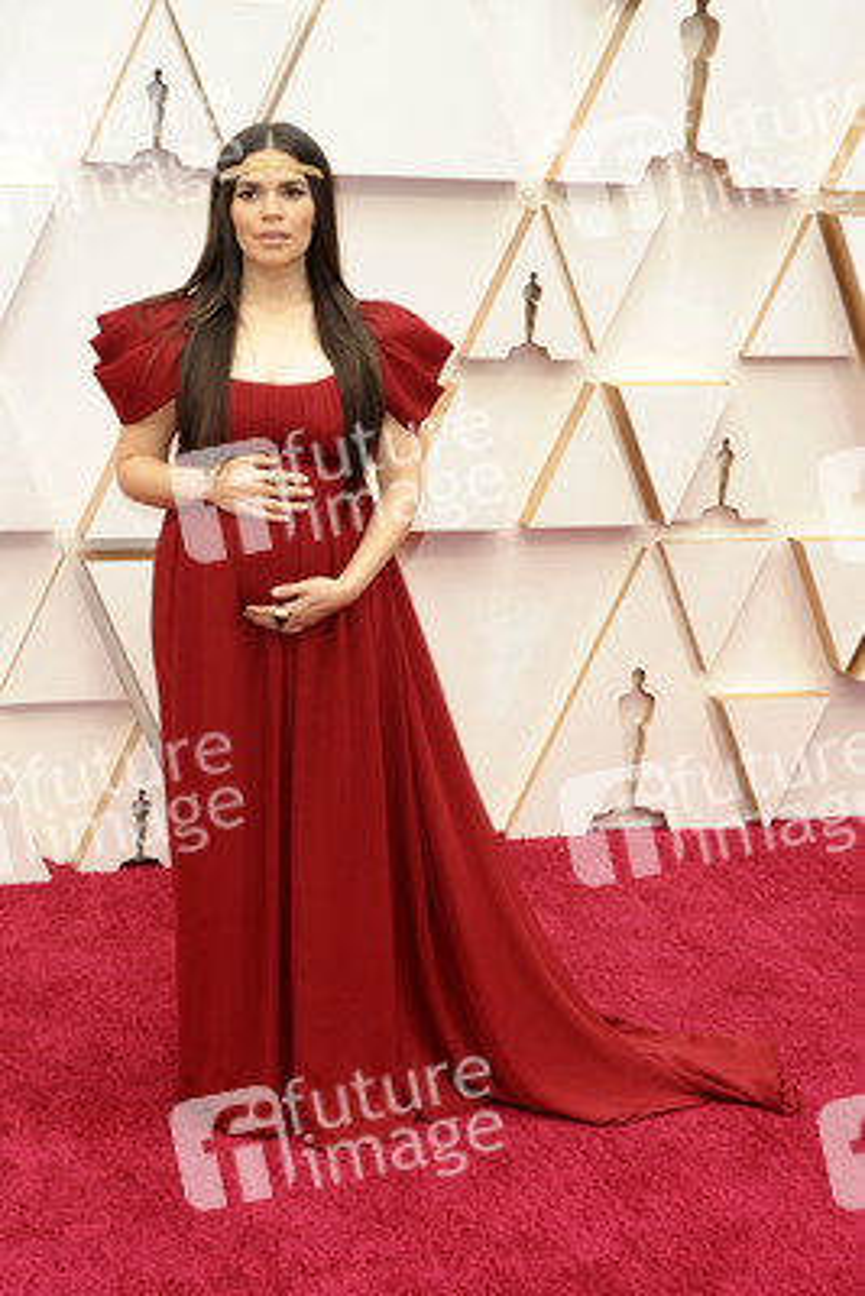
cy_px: 648
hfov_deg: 28.1
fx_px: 1728
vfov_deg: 41.1
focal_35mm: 48
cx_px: 432
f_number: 7.1
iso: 800
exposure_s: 1/200
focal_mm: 48
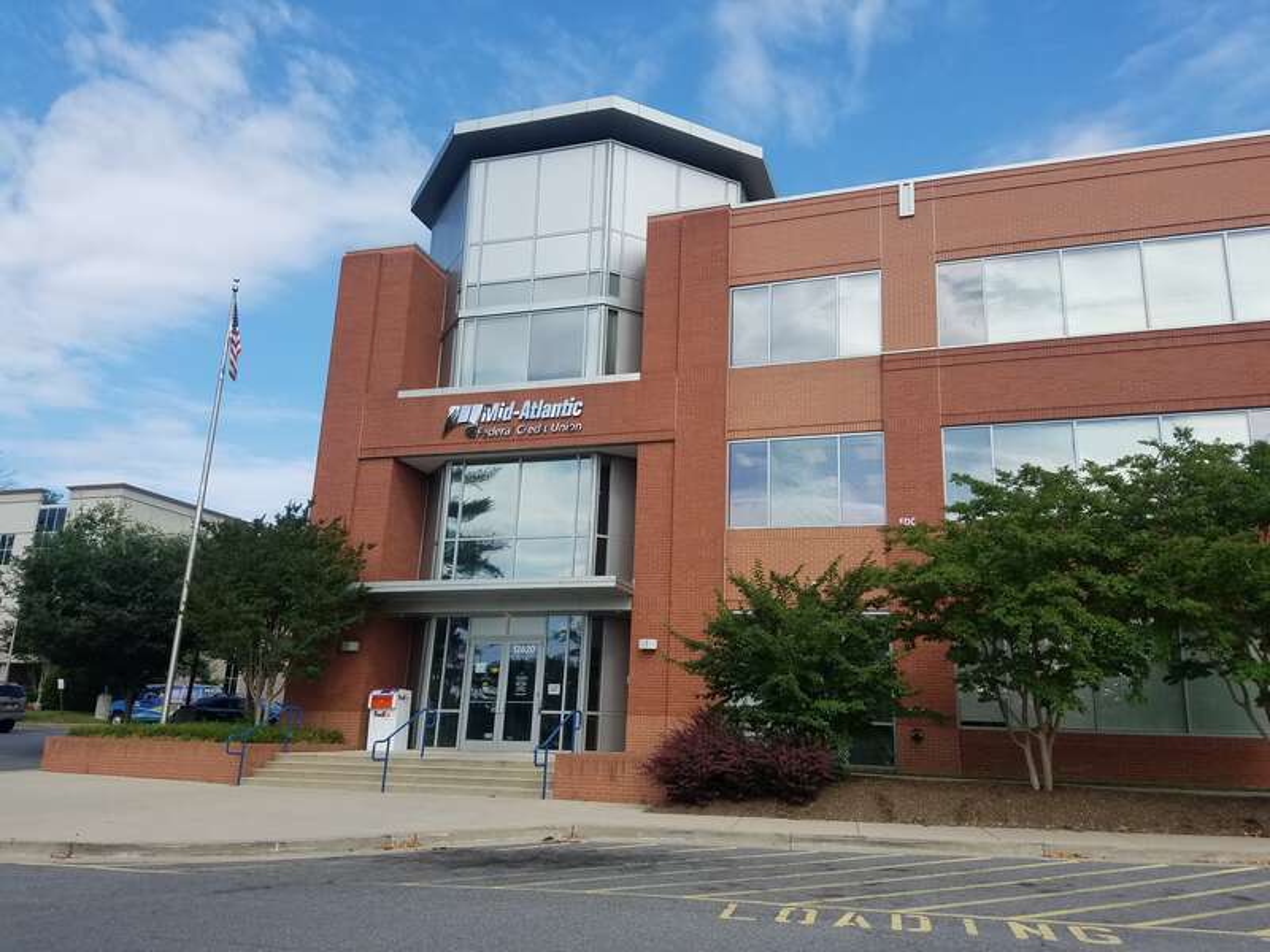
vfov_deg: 53.1
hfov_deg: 67.3
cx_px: 635
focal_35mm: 26
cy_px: 476
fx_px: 954
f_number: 1.7
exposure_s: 1/1852
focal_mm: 4.2
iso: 50
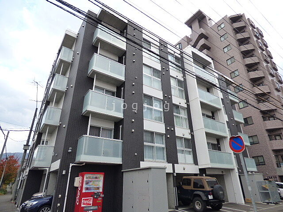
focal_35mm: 20
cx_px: 142
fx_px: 164
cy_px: 106
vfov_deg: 66.0
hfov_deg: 81.7
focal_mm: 3.58
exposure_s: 1/200
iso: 160
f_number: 2.8
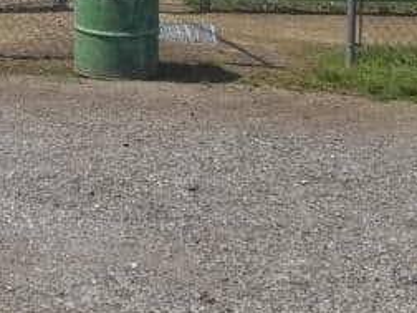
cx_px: -93
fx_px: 1566
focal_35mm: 130
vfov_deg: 10.5
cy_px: -303
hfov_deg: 14.6
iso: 64
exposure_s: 1/200
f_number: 8.8
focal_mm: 5.7
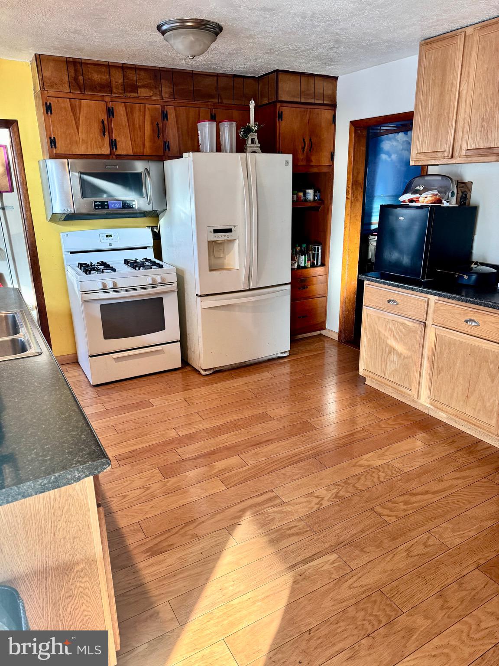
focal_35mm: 24
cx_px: 250
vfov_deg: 71.6
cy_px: 333
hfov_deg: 56.8
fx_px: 461
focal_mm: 6.76
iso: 250
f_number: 1.78
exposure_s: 1/60
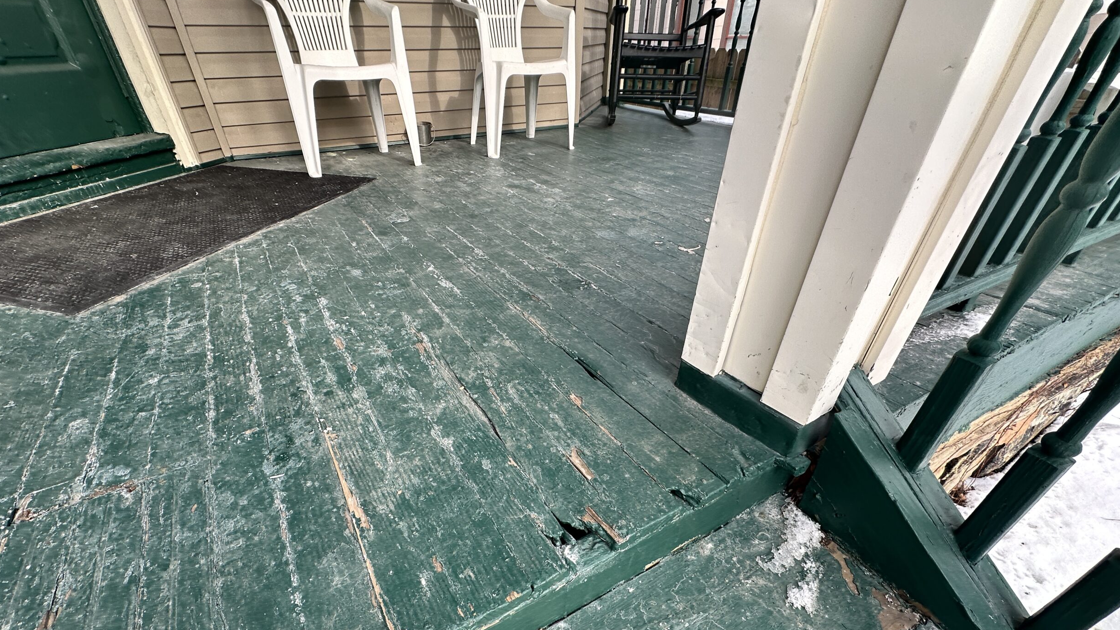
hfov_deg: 99.3
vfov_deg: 66.4
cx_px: 534
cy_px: 382
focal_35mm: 16
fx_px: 475
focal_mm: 2.22
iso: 40
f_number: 2.2
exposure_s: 1/252
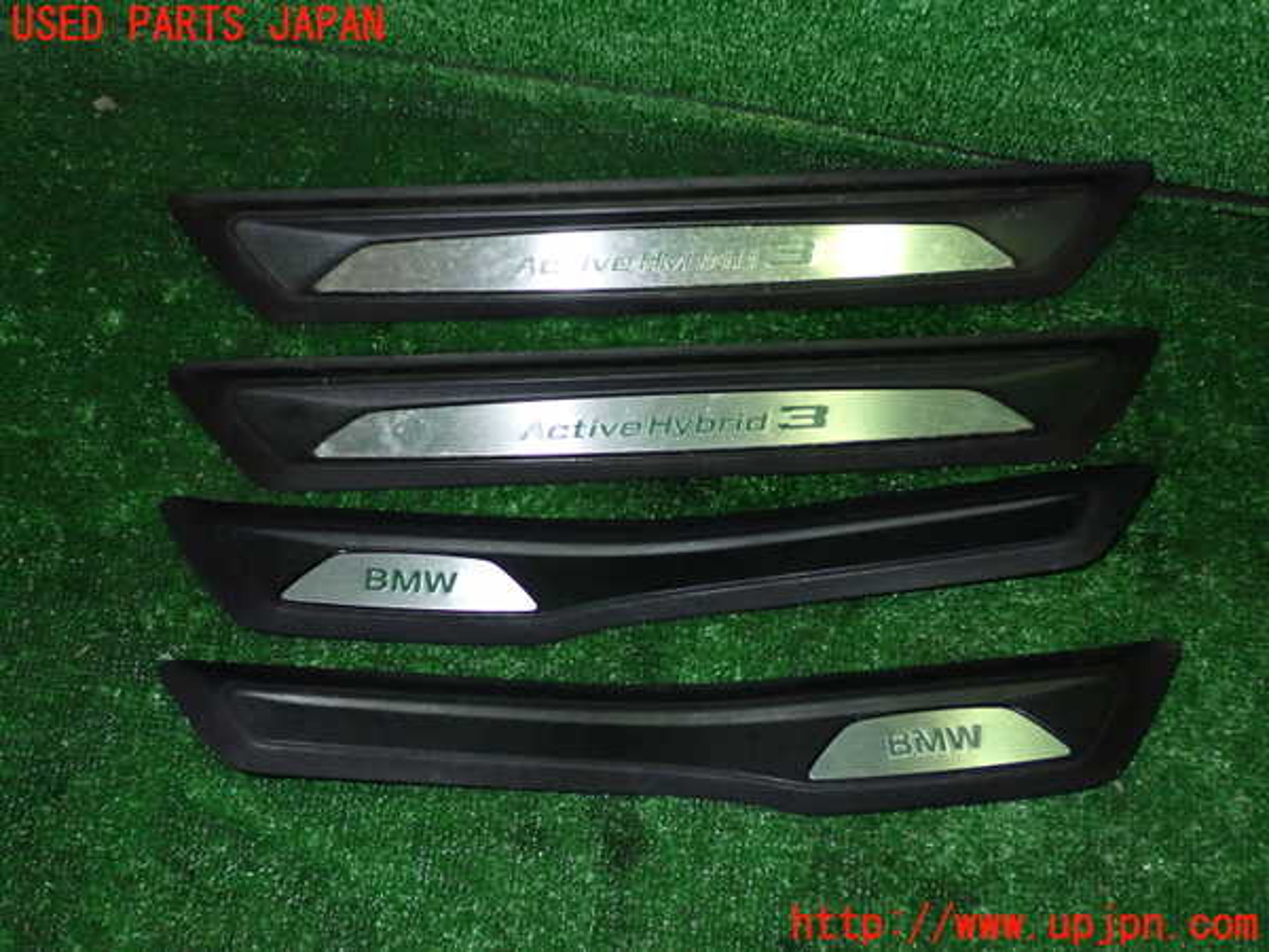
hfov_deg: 49.0
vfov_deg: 37.7
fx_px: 1393
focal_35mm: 38
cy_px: 476
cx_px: 634
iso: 800
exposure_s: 1/40
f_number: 8
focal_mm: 6.83
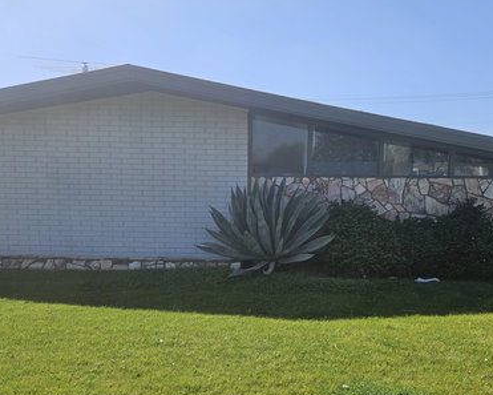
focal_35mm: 31
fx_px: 452
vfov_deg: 47.0
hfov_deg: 56.9
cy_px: 219
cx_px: 287
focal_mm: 5.4
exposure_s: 1/2010
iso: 25
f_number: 1.8
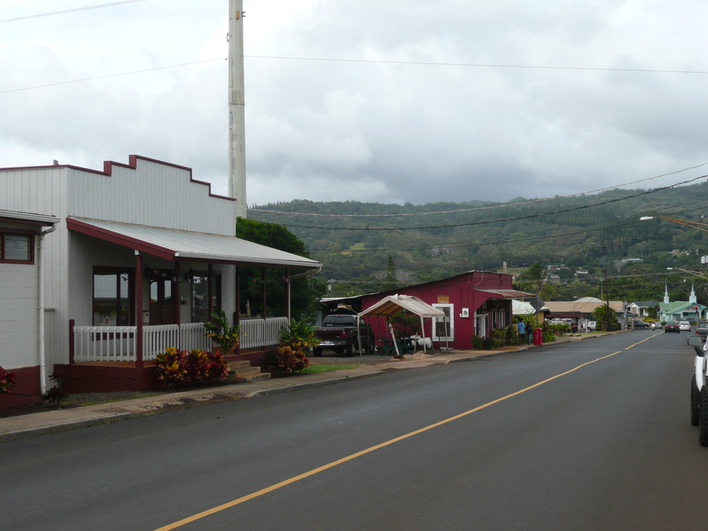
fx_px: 1125
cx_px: 354
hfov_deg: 34.9
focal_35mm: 55
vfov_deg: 26.5
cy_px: 266
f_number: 4.3
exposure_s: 1/320
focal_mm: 9.1
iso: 100
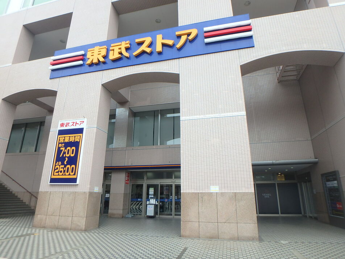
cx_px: 172
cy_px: 130
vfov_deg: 63.4
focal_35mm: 21
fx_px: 209
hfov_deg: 79.0
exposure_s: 1/500
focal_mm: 3.7
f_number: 3.5
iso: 125
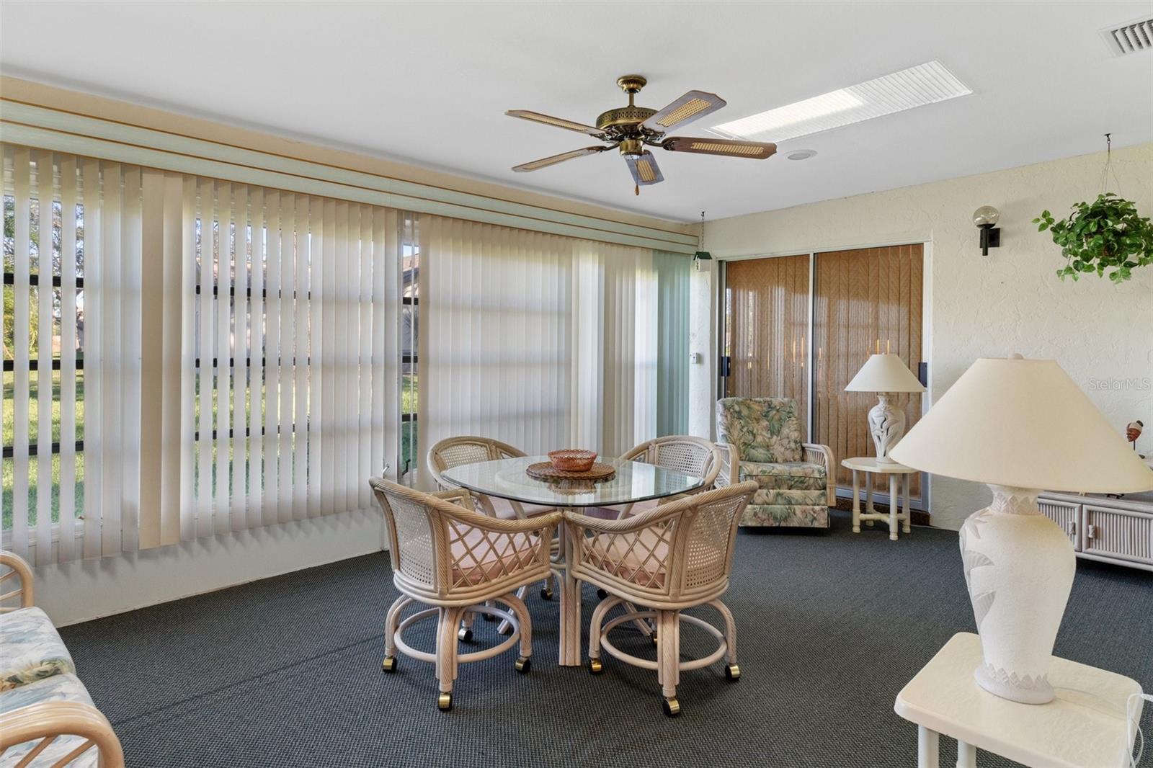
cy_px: 384
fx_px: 624
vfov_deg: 63.2
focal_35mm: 20
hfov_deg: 85.4
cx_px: 576
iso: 640
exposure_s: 1/2
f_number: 8
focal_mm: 13
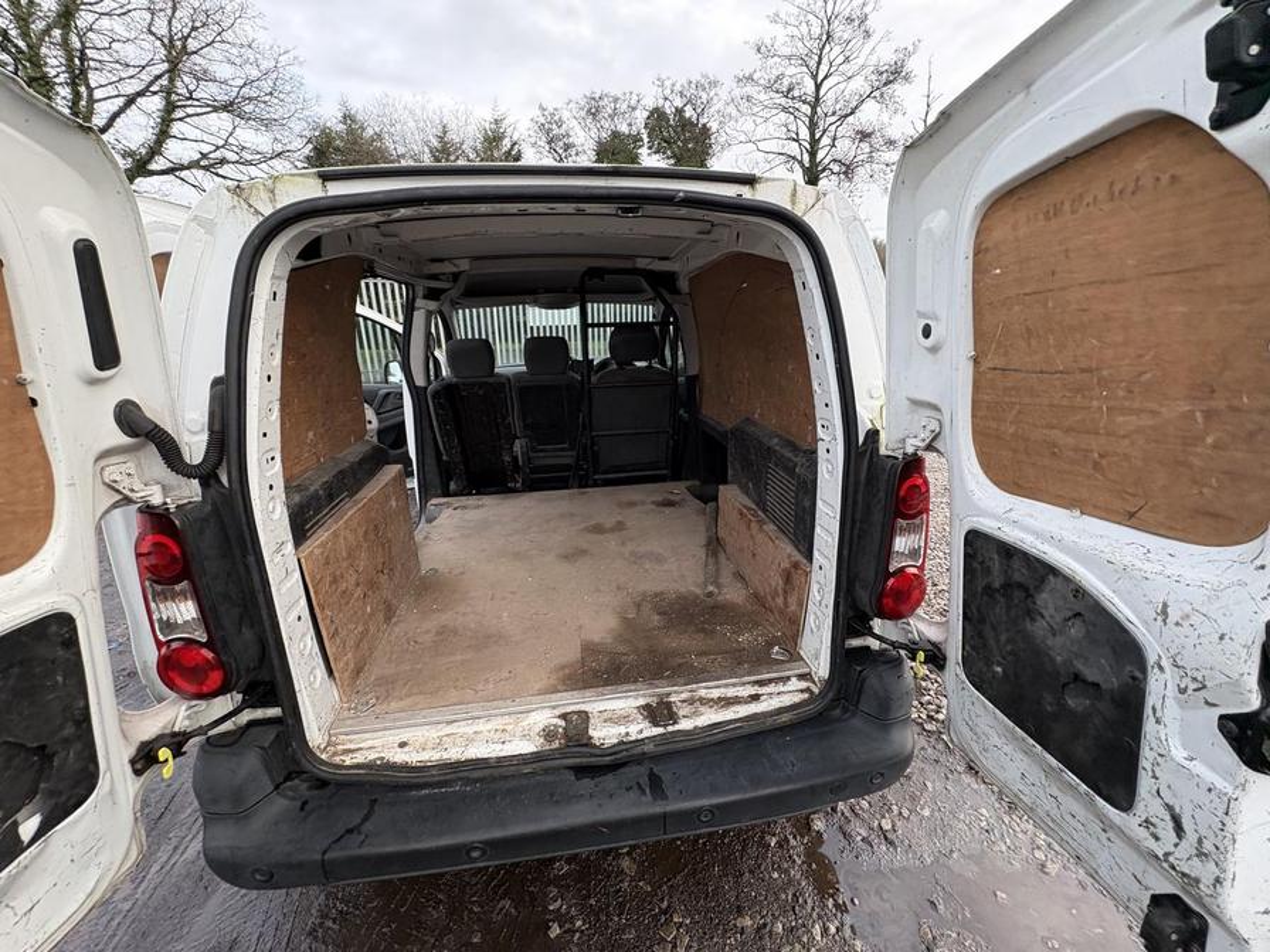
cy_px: 476
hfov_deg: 102.1
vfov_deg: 85.7
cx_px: 635
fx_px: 514
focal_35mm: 14
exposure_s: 1/99
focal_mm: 2.22
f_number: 2.2
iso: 200
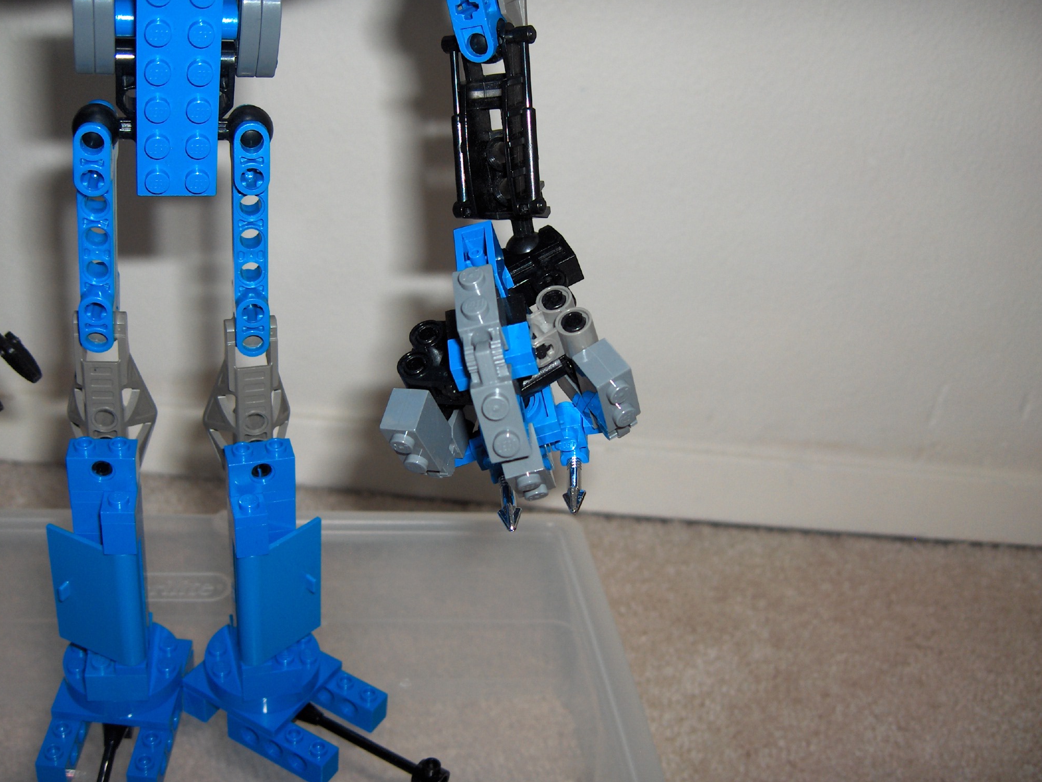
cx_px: 520
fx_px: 1204
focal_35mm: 40
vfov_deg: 36.0
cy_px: 396
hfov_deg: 46.8
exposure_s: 1/60
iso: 100
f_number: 2.8
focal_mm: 8
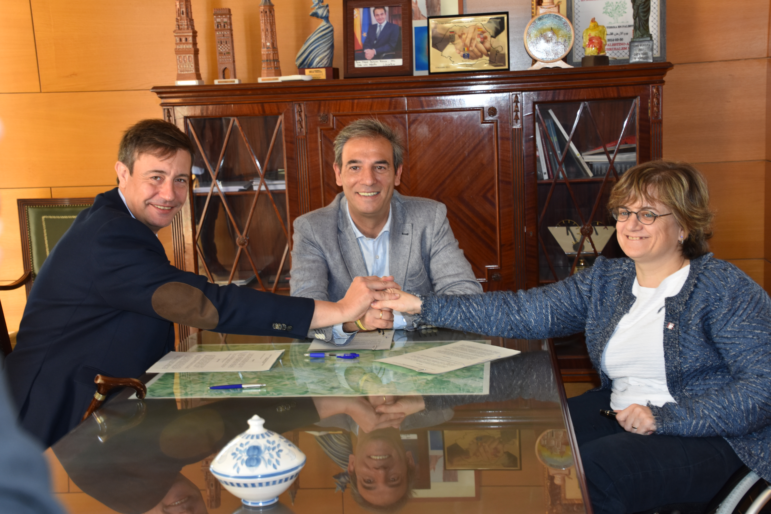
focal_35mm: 52
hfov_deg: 37.9
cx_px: 386
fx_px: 1124
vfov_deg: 25.8
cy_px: 257
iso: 500
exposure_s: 1/60
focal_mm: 35
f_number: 4.5
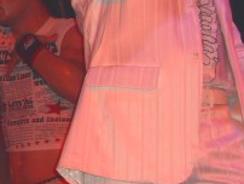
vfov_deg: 8.8
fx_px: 1193
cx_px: -1
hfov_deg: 11.6
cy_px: 31
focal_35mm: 169
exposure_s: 1/60
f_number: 3.6
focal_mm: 11.8
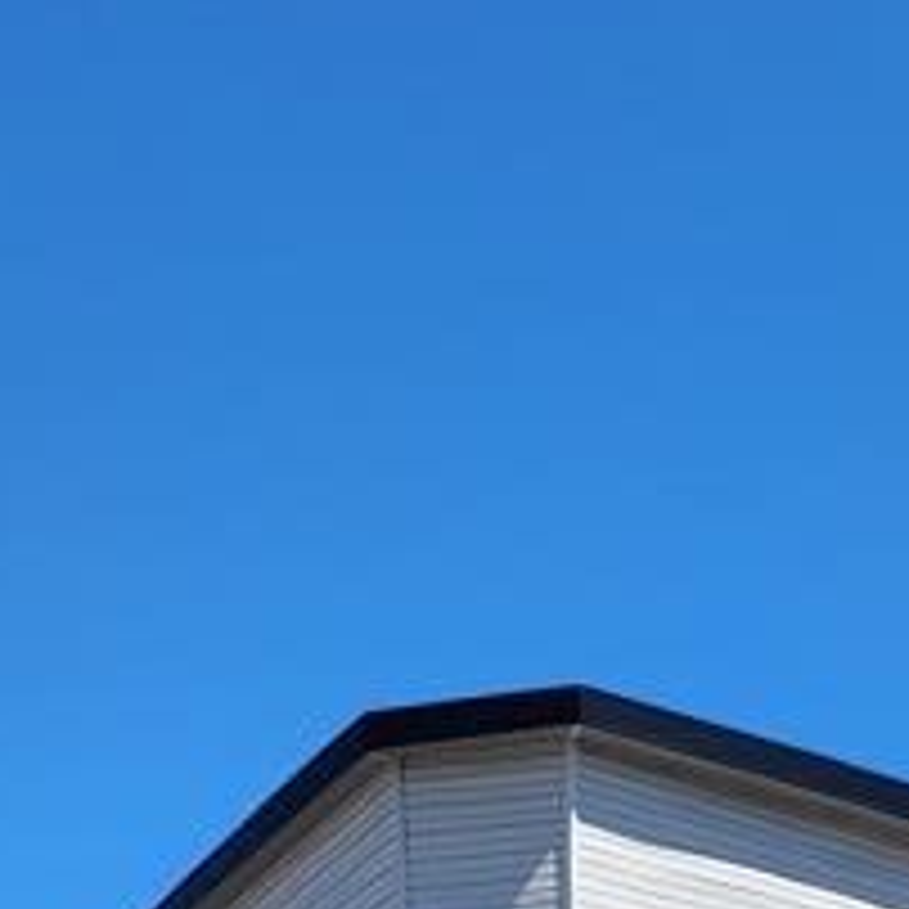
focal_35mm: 103
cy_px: 1971
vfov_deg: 13.6
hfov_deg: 16.9
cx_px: 549
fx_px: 3060
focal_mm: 6.4
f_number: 1.8
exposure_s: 1/997
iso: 12
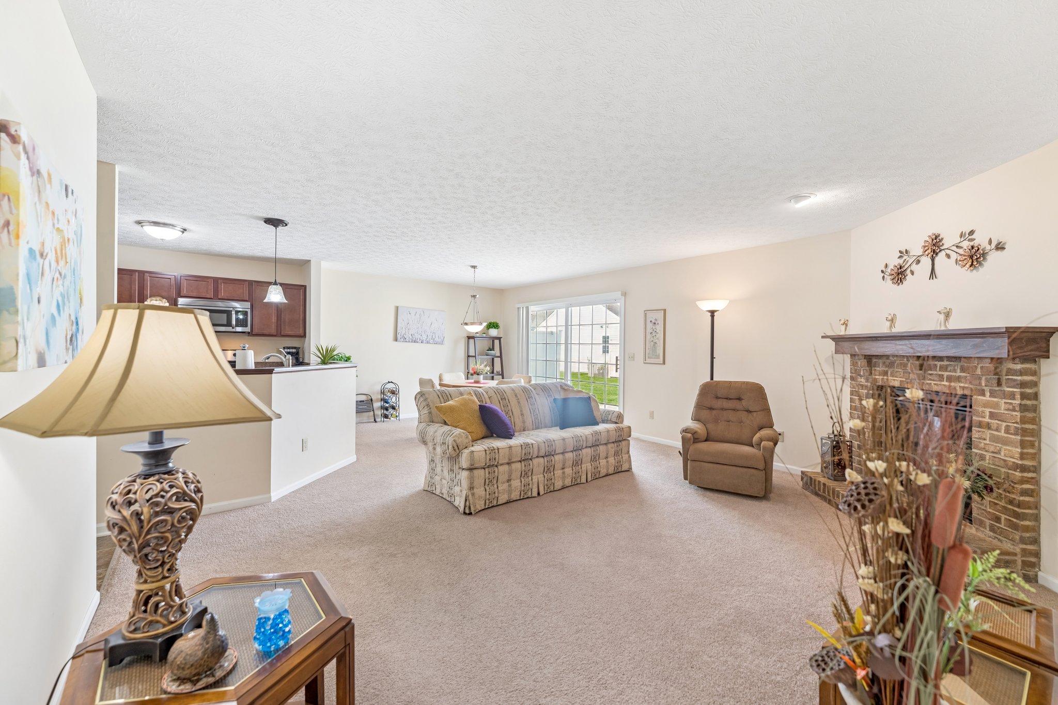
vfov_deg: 81.2
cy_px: 352
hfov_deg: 104.3
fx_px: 411
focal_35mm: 14
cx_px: 529
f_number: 4
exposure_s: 1/50
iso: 160
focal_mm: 14
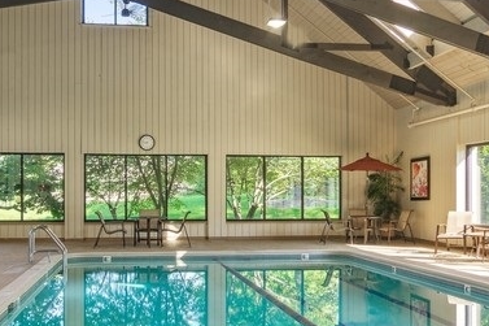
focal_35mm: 43
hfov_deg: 45.3
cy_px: 196
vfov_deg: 31.1
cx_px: 213
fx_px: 584
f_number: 8
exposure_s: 1/125
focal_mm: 12
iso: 200
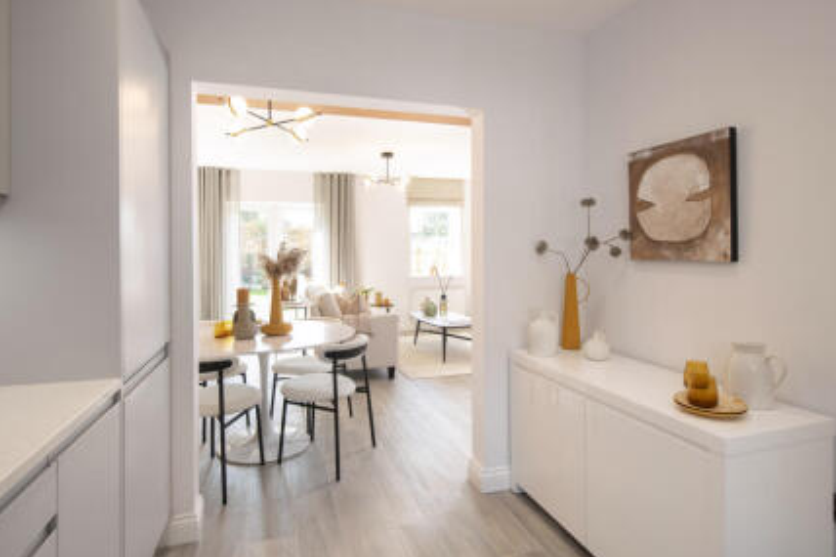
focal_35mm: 20
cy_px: 261
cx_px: 398
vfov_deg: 61.8
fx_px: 464
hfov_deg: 83.9
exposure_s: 1/20
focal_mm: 18
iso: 400
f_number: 9
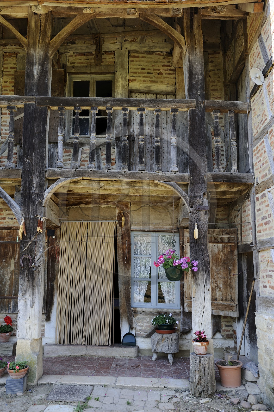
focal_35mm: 32
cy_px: 206
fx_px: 366
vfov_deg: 58.8
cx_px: 137
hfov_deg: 41.1
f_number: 5
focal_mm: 32
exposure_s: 1/160
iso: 200
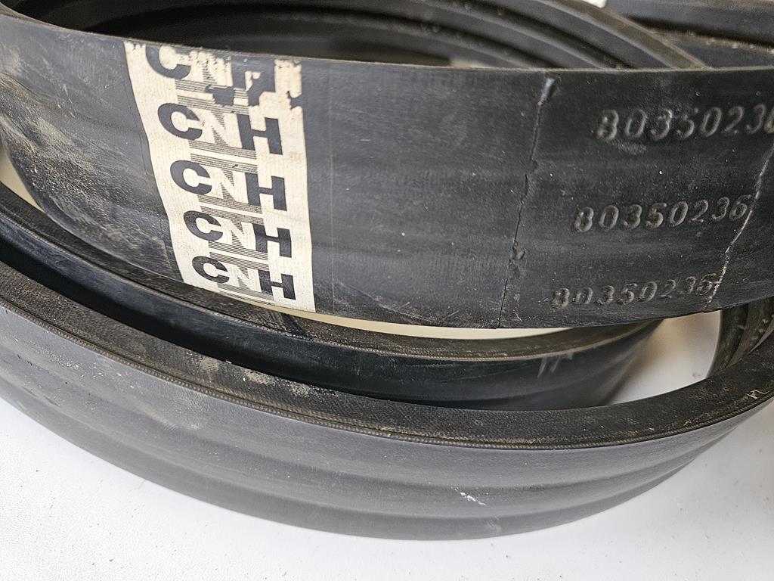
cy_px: 290
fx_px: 514
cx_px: 387
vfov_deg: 58.9
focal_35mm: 23
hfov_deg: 73.9
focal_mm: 5.4
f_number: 1.8
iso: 640
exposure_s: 1/50
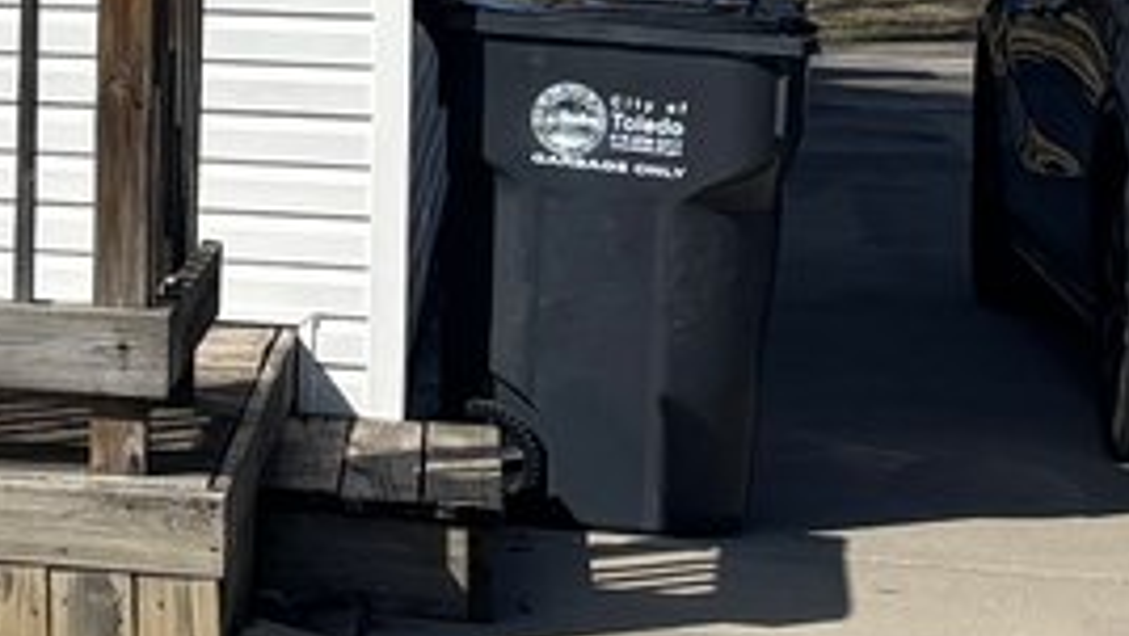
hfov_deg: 12.6
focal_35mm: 160
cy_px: -360
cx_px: -689
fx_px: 4792
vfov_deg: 7.4
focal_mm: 5.96
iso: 50
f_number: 1.6
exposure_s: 1/6711
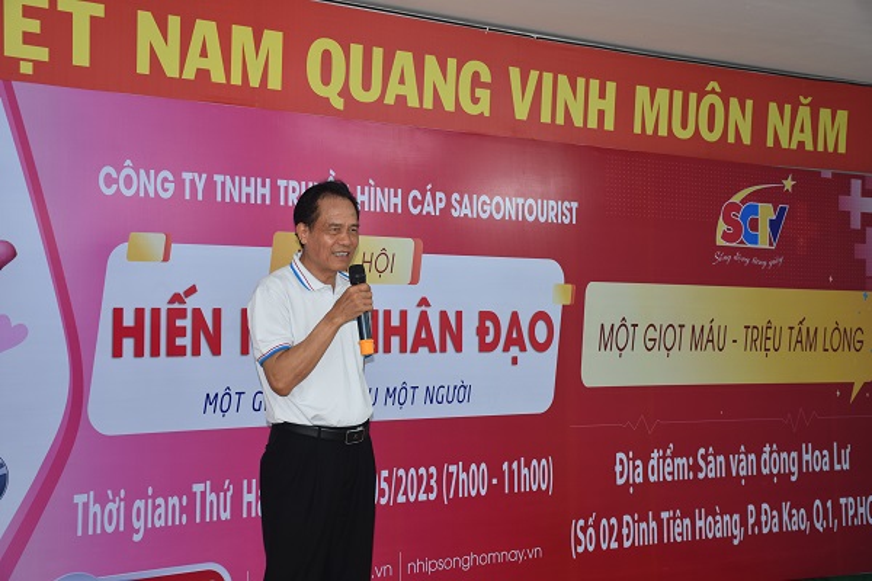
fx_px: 1235
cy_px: 290
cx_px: 436
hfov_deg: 38.9
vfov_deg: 26.5
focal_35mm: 51
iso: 450
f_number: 4.2
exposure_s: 1/60
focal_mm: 34
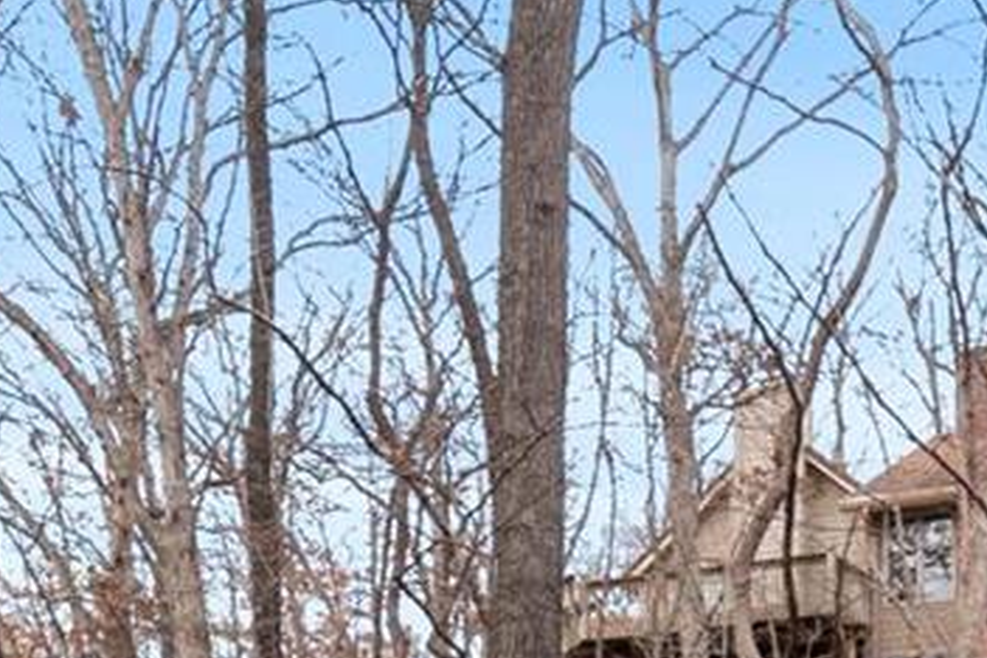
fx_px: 2001
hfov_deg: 27.6
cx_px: 633
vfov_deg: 16.0
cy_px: 1167
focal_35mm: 73
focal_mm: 8
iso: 400
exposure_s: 1/15
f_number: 8
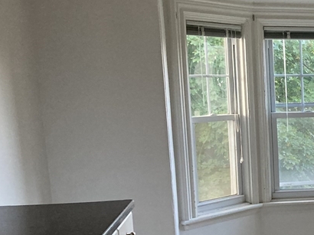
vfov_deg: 20.7
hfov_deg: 25.1
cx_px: 376
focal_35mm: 70
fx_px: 635
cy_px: 195
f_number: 1.8
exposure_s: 1/60
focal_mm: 3.99
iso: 160
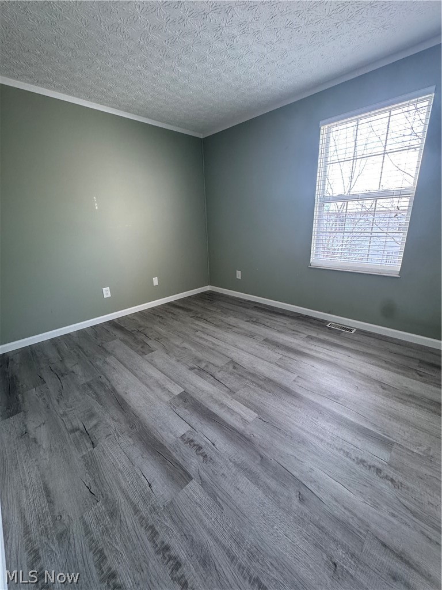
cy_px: 295
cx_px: 221
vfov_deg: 102.1
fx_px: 238
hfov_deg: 85.7
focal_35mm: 14
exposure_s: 1/60
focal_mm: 2.22
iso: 320
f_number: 2.2
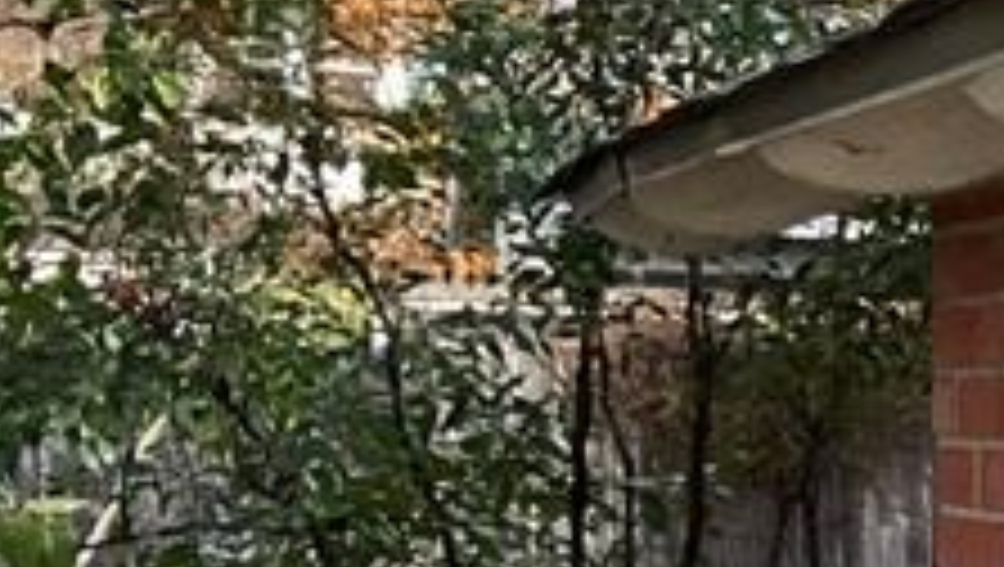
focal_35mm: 145
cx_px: 2229
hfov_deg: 12.4
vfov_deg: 8.1
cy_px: 1080
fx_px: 3864
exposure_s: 1/855
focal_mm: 3
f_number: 1.8
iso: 25
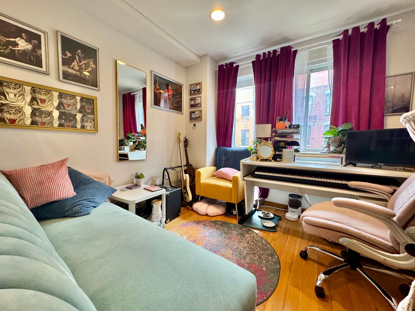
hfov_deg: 102.1
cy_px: 156
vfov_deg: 85.7
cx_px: 208
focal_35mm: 14
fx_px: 168
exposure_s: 1/78
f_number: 2.2
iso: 320
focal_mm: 2.22
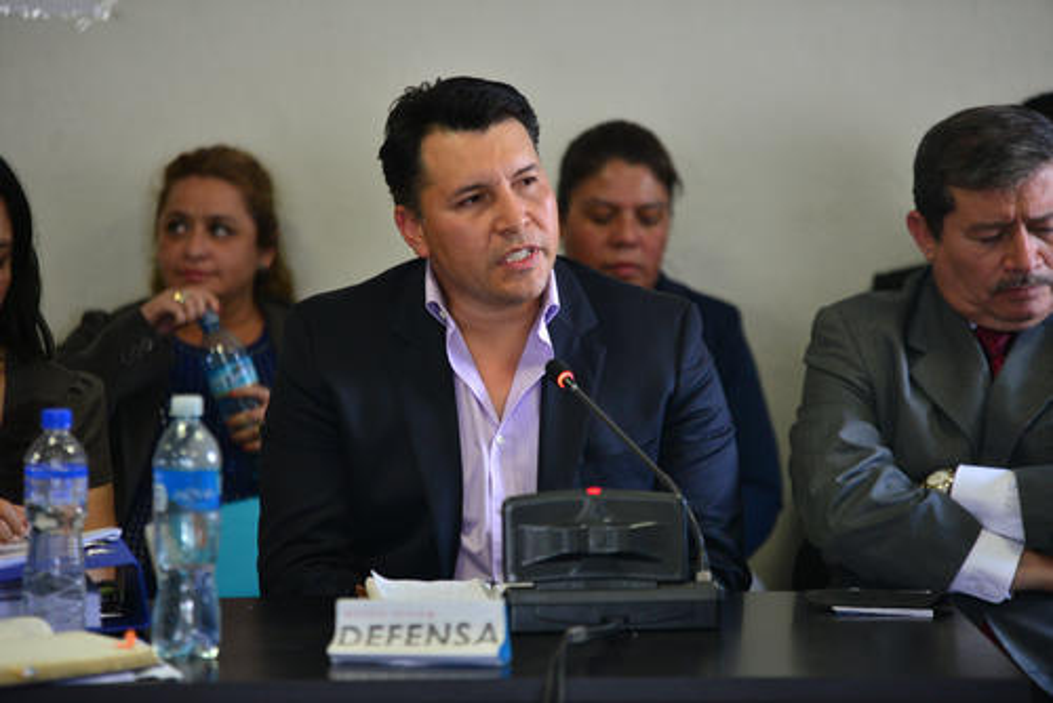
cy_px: 352
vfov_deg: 6.9
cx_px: 526
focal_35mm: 200
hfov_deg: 10.3
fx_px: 5853
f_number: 2.8
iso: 1250
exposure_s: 1/320
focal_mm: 200
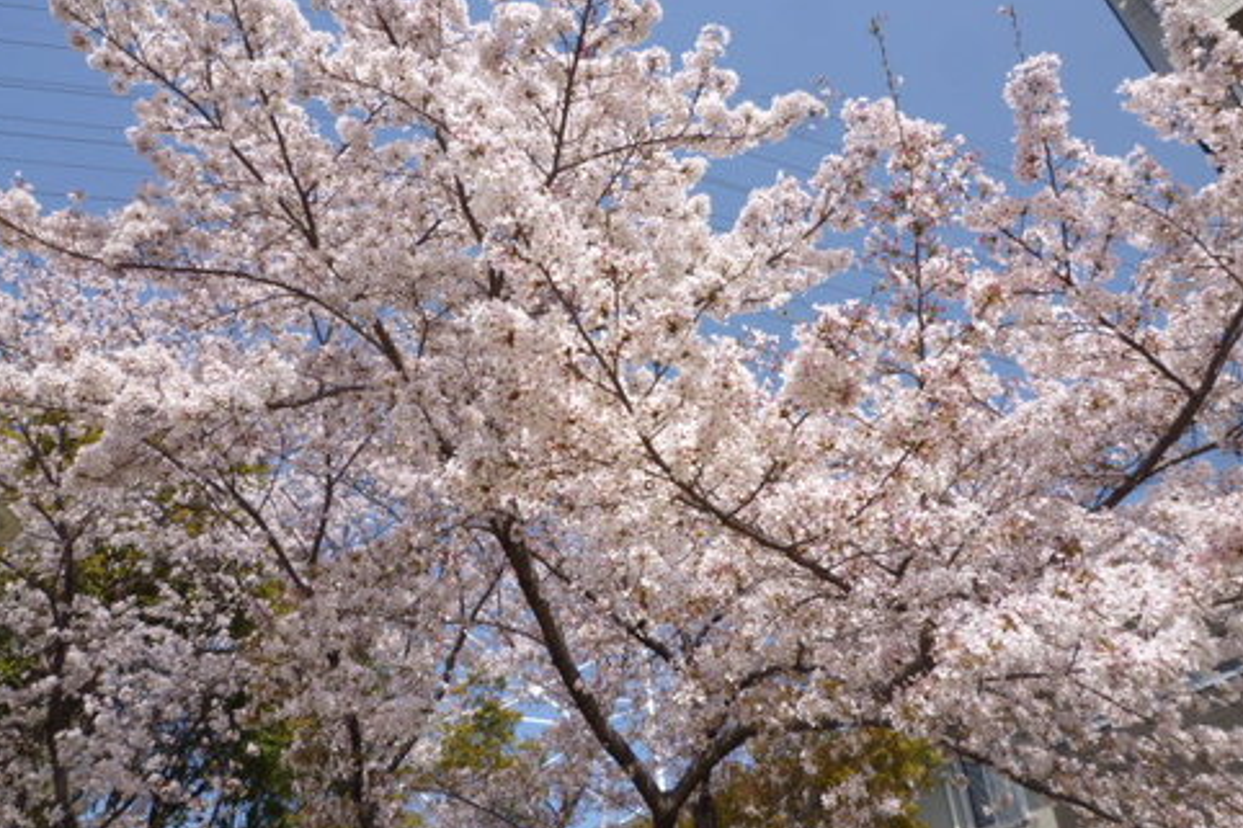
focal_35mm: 27
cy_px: 411
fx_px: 932
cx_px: 627
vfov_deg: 47.9
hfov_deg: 67.4
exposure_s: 1/400
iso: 80
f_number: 4.5
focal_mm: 4.5
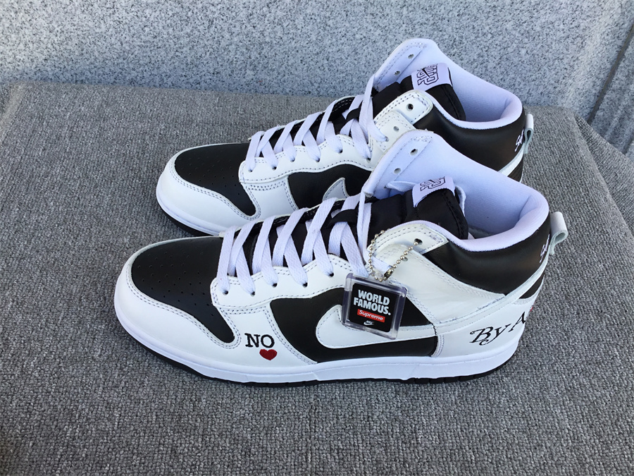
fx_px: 568
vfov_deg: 45.4
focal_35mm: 31
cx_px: 317
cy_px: 238
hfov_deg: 58.4
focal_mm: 3.3
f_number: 2.4
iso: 25
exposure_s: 1/275
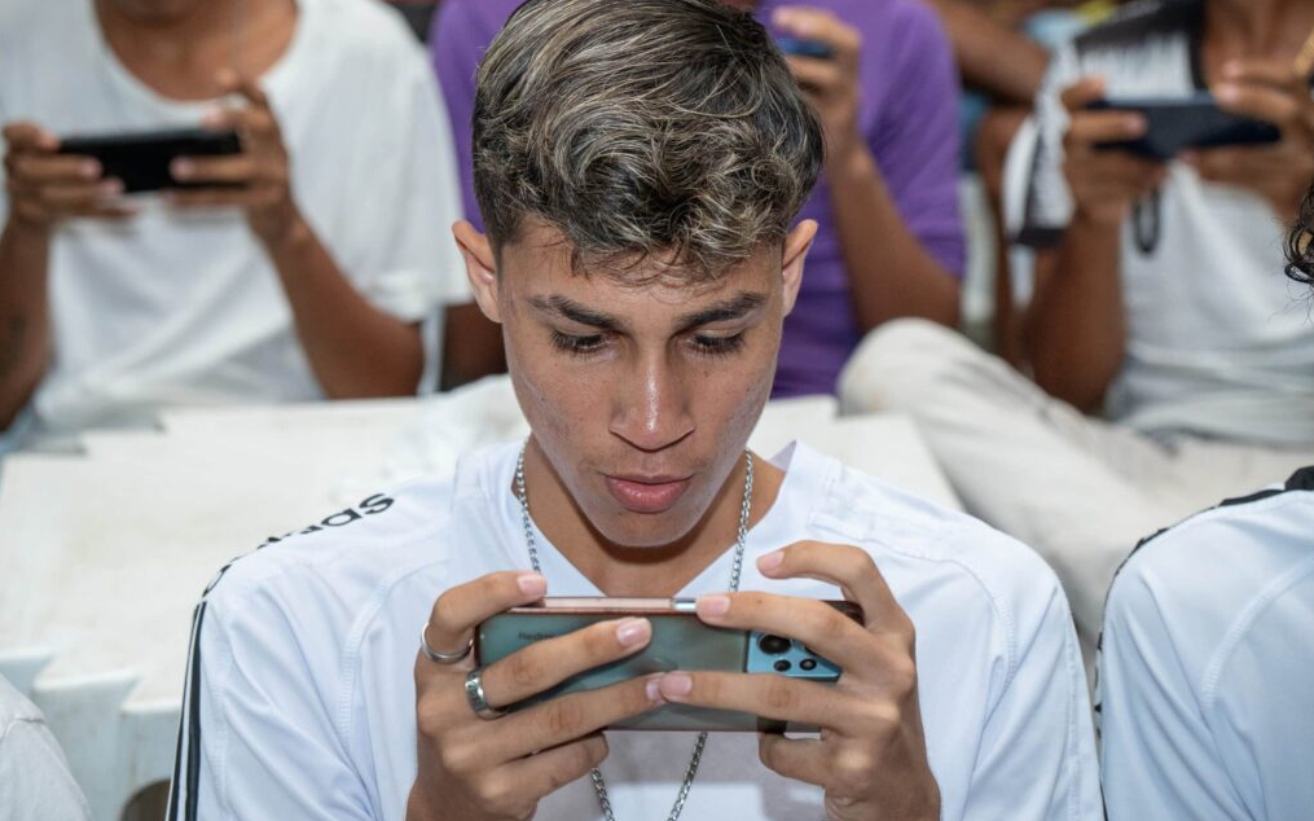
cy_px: 441
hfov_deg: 19.3
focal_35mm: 108
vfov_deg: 12.1
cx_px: 662
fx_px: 3867
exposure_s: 1/100
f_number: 4
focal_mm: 70
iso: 800
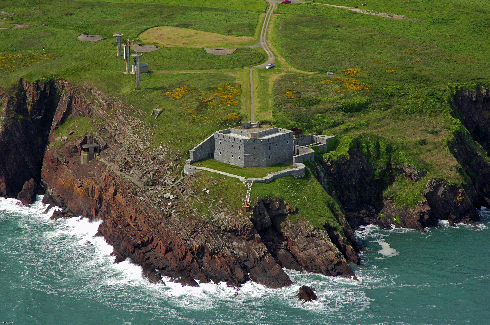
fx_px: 2080
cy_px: 162
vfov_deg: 8.9
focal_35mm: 153
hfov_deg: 13.4
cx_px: 245
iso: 400
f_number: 7.6
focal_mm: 102
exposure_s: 1/1000
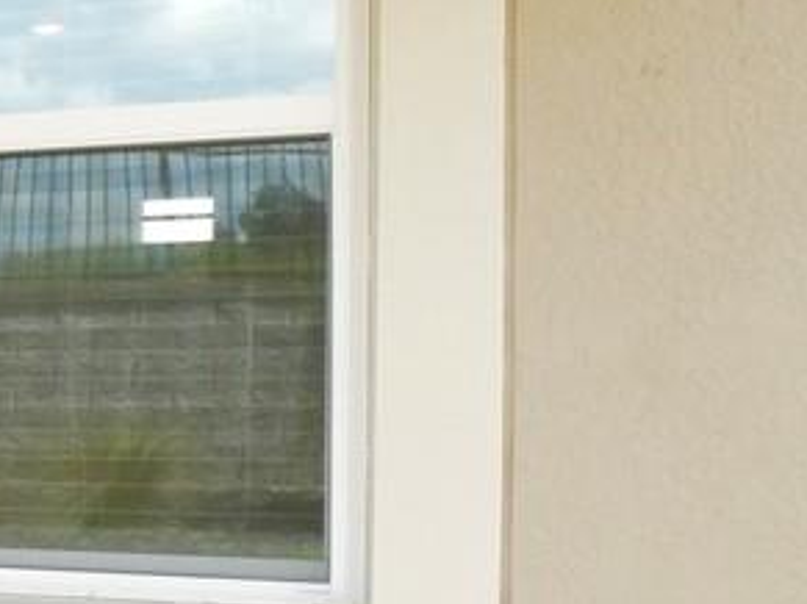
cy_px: 413
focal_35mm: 88
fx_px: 2051
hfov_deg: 15.1
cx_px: -1045
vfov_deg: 16.7
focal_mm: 8
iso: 400
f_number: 9
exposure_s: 1/100
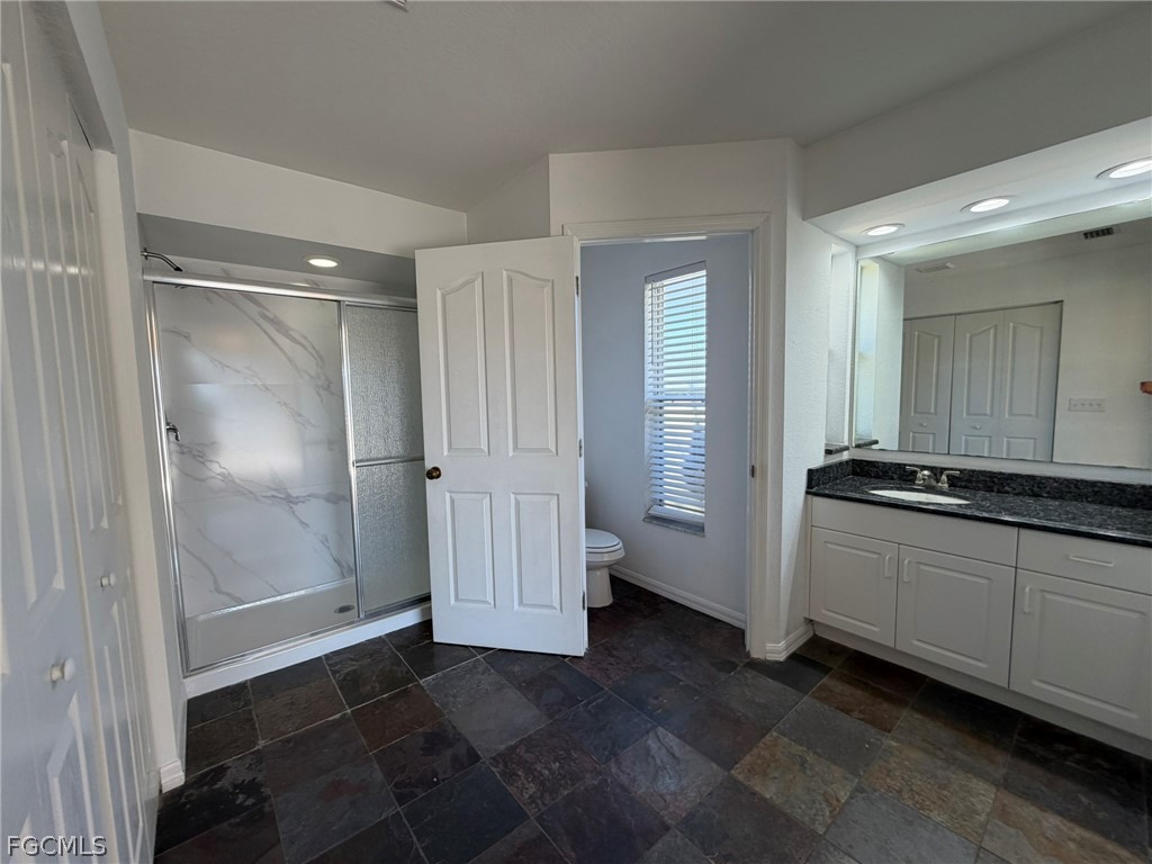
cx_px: 576
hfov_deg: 102.1
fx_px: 466
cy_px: 432
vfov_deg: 85.7
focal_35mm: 14
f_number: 2.2
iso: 100
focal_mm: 2.22
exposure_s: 1/120
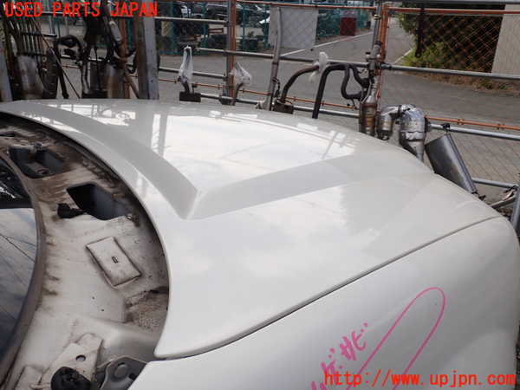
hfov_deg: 60.0
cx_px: 260
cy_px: 195
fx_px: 451
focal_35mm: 30
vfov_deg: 46.8
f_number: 3.2
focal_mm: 5.4
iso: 100
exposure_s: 1/800
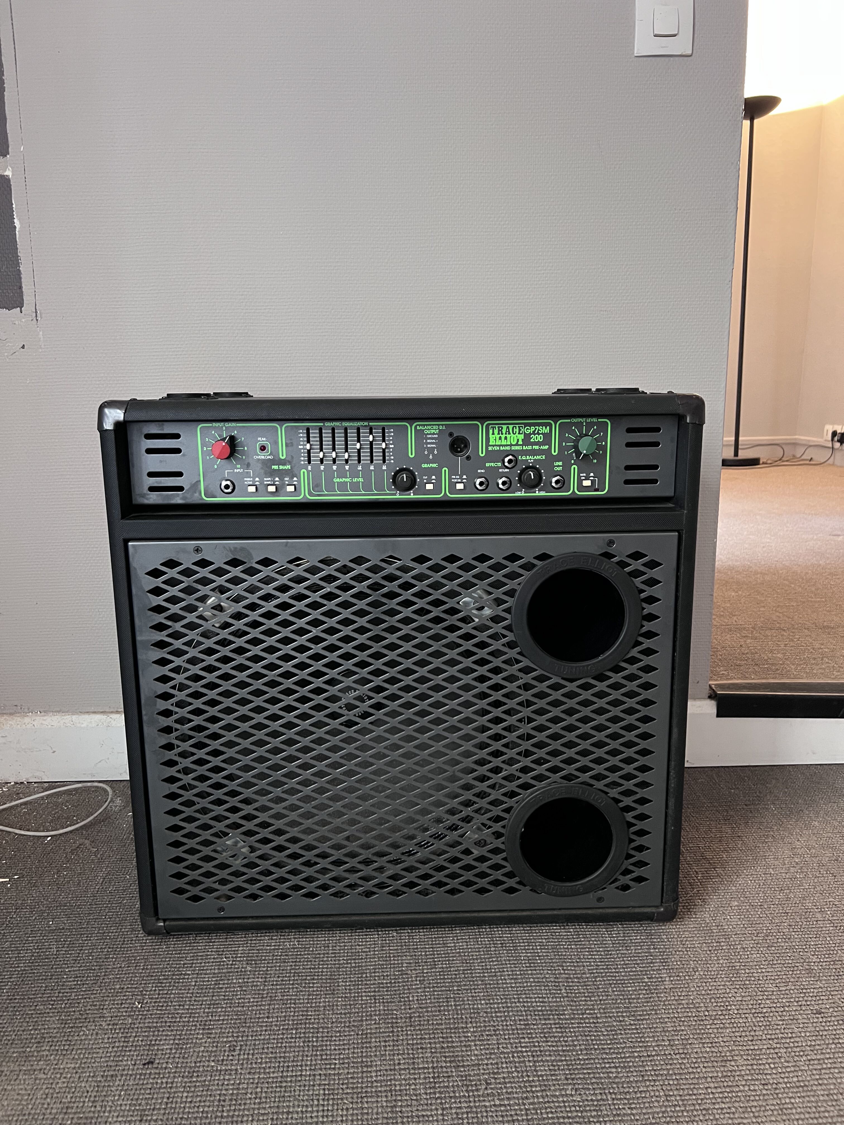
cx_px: 422
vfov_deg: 67.3
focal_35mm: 26
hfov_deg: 53.1
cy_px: 562
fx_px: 845
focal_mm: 5.7
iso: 500
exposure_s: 1/33
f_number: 1.5
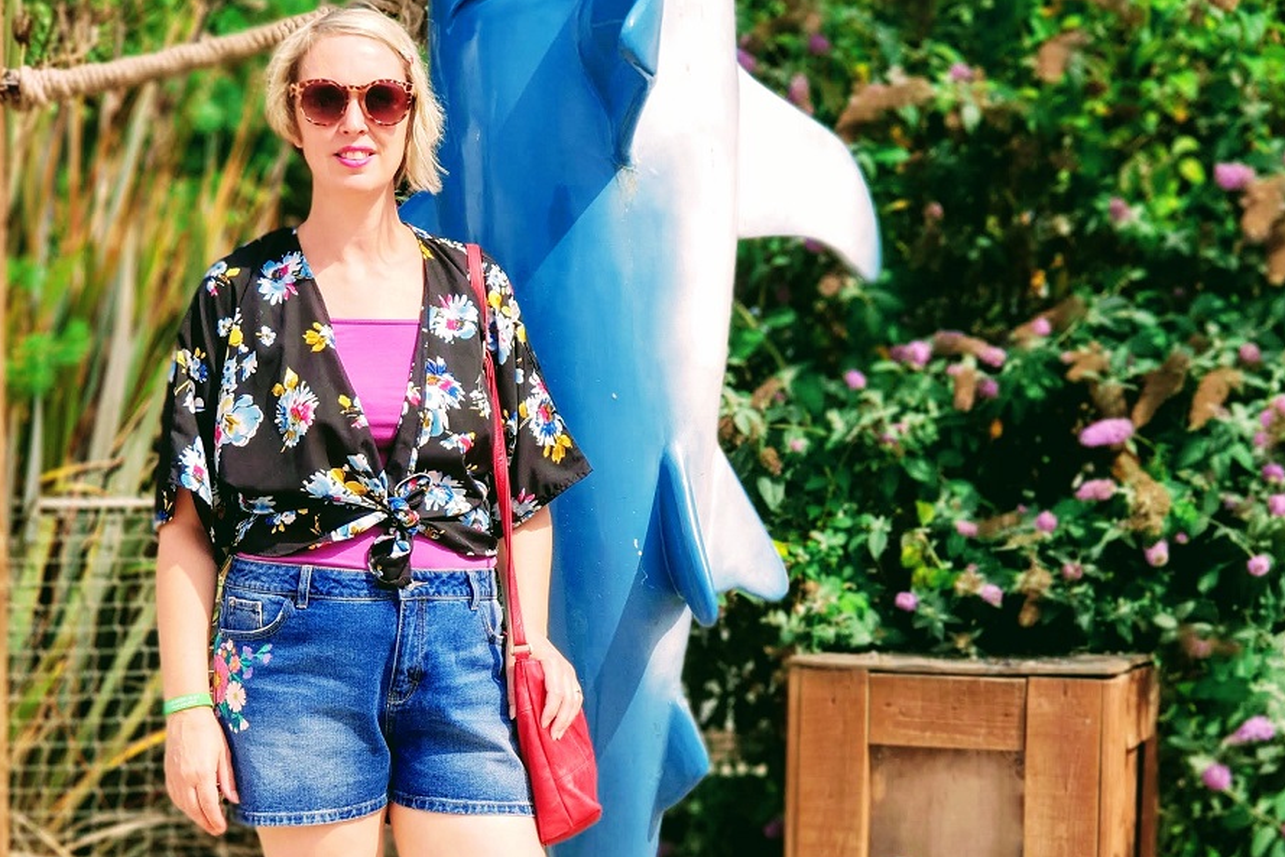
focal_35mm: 73
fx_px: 2606
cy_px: 676
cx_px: 648
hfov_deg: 27.7
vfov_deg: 18.5
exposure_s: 1/522
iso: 25
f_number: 2.4
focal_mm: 6
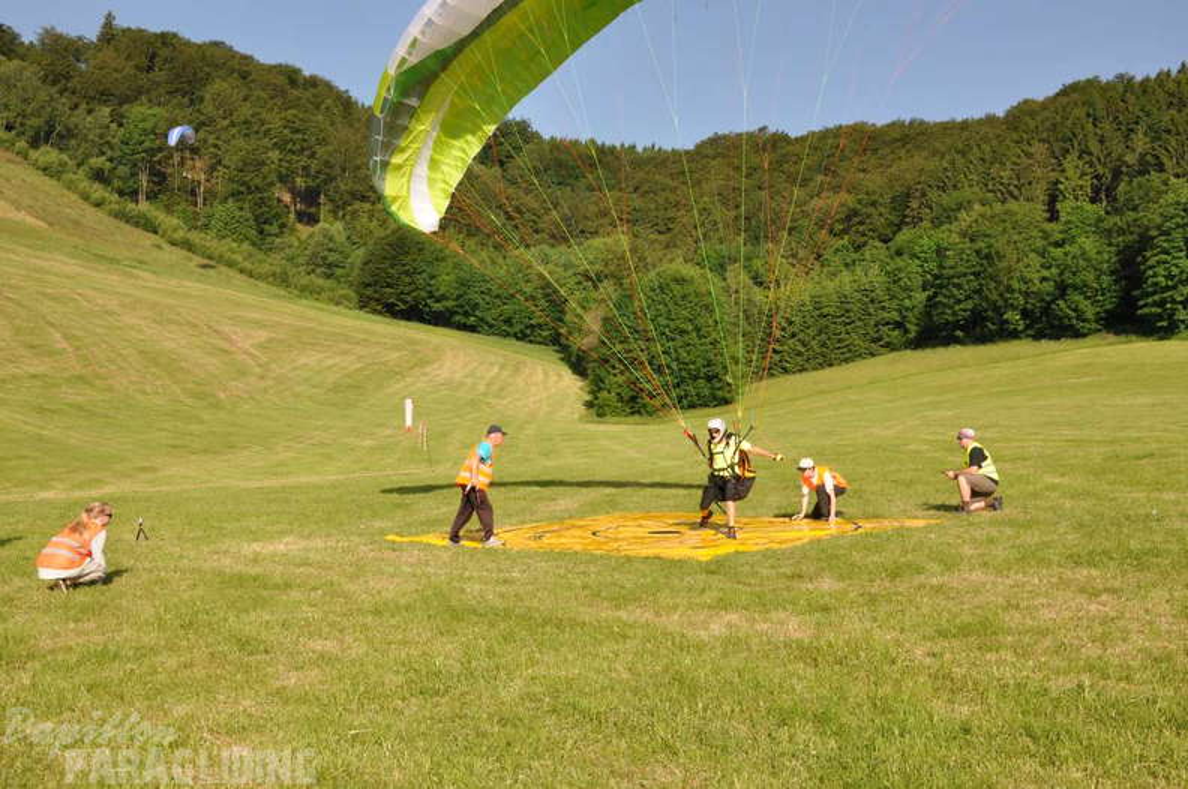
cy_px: 394
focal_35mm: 42
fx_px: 1384
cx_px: 594
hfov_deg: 46.4
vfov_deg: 31.8
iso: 200
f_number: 9
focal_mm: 28
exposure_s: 1/320
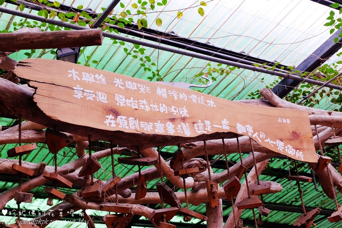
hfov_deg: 29.7
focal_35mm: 68
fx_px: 646
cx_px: 171
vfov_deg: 20.0
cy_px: 114
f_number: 8
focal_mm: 45.2
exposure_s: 1/60
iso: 2500
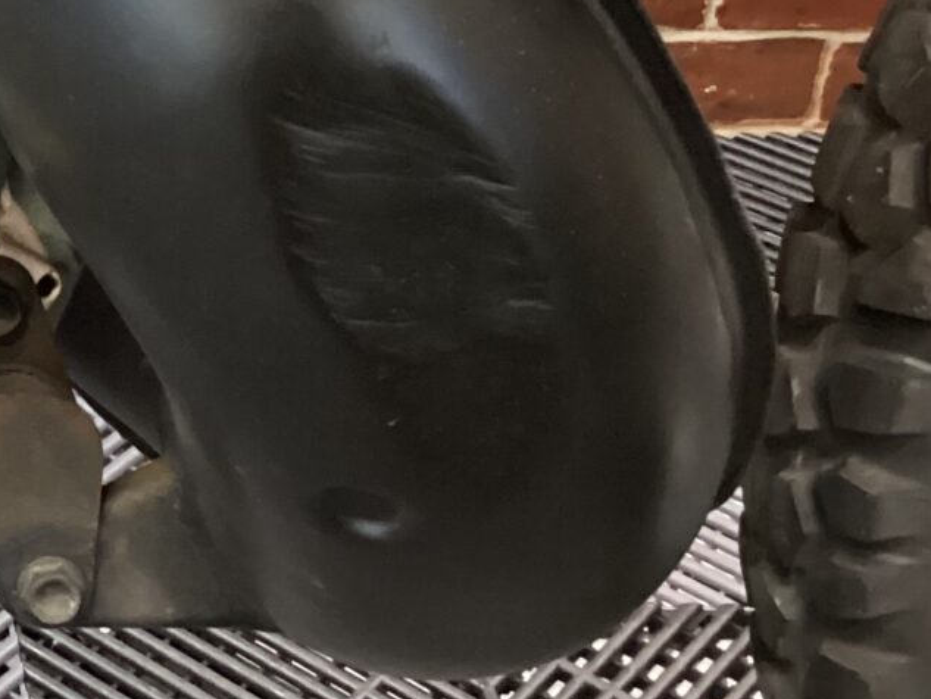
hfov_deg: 18.9
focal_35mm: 94
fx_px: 2529
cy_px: 47
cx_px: -360
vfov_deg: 15.5
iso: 640
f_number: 2.4
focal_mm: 3.3
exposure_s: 1/30
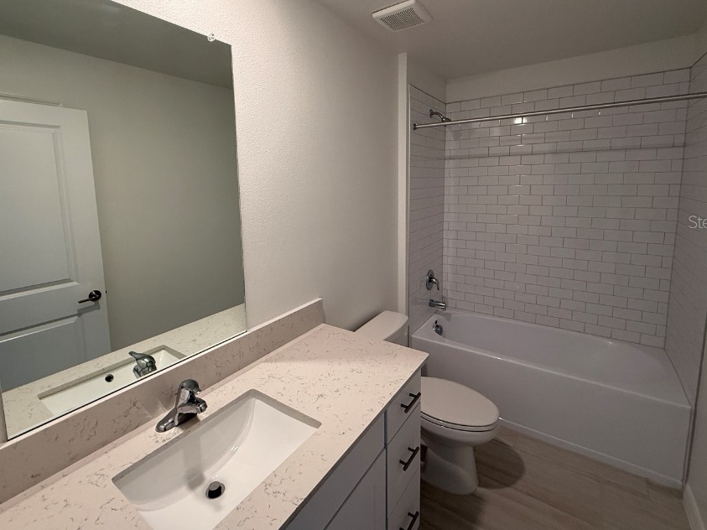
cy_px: 221
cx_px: 338
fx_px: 347
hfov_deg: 91.0
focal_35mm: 17
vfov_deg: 74.2
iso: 250
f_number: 2.2
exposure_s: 1/120
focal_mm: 2.22
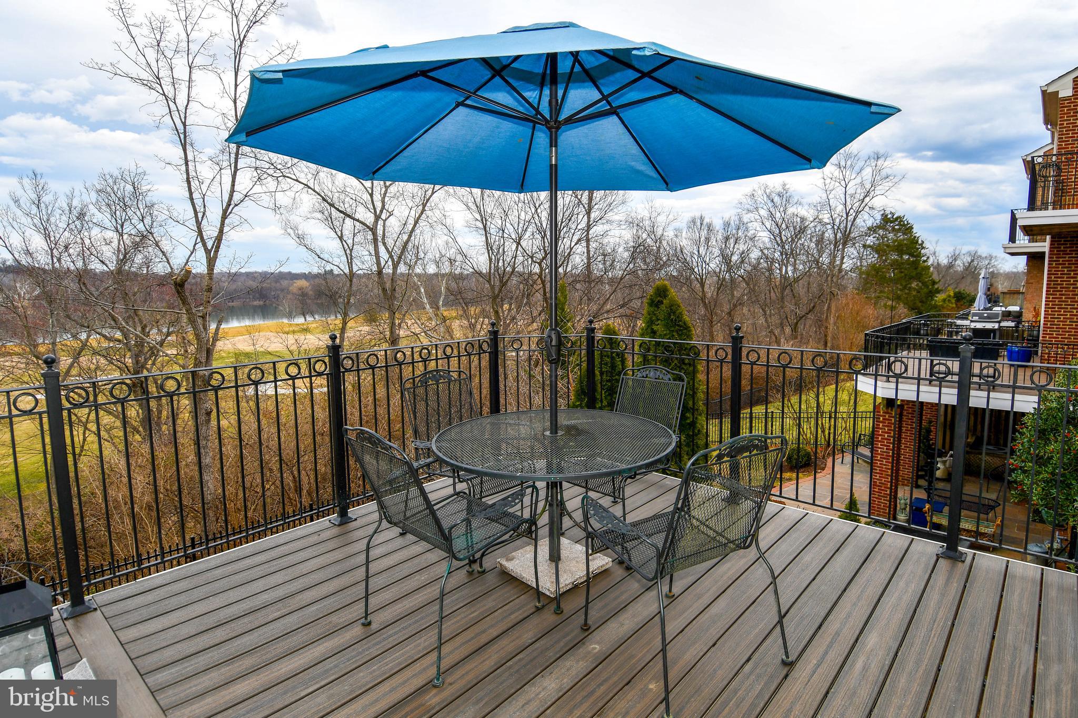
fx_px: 539
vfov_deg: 67.4
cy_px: 359
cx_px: 539
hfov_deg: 90.0
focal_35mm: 18
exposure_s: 1/160
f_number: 6.3
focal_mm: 12
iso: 100
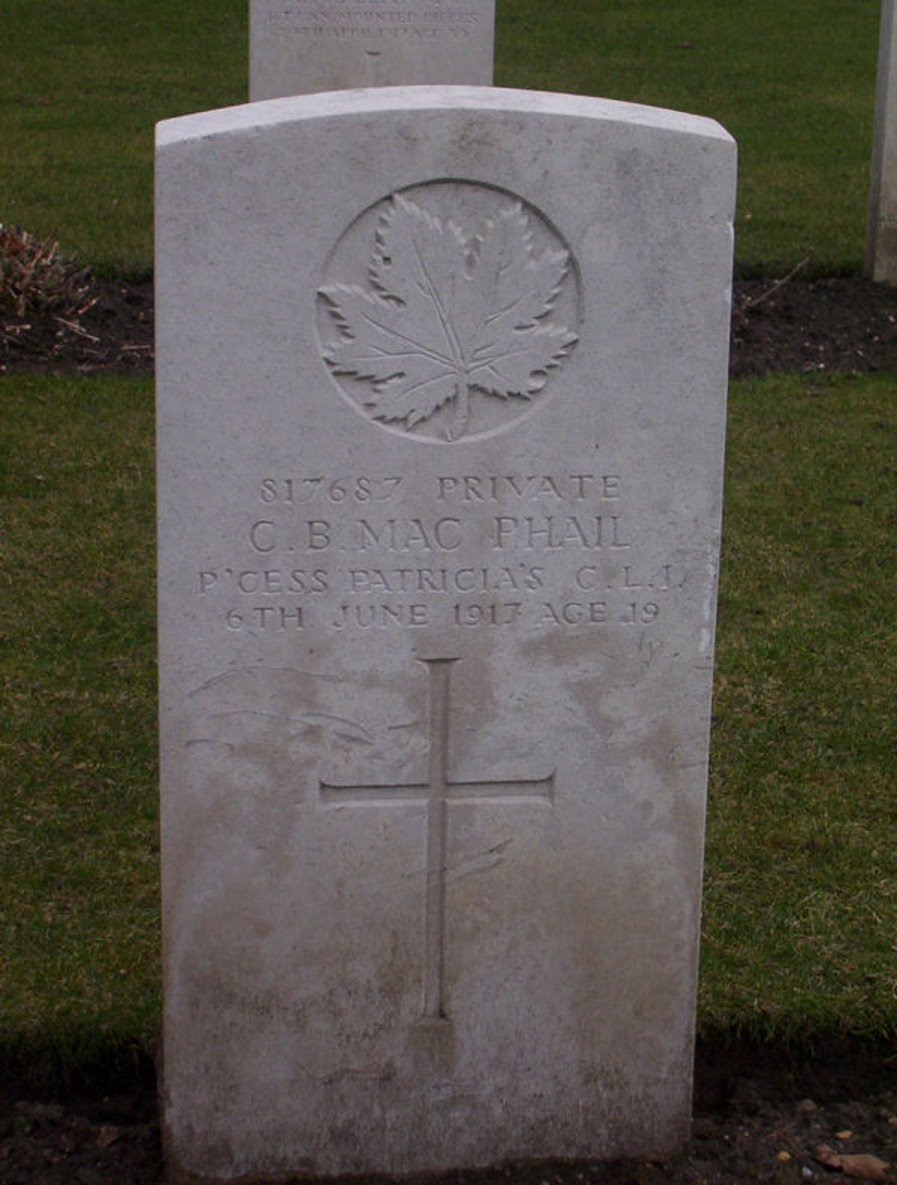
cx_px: 448
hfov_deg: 14.9
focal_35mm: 100
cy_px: 592
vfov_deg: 19.6
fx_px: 3436
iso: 100
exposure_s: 1/283
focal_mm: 13.24
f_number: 4.07
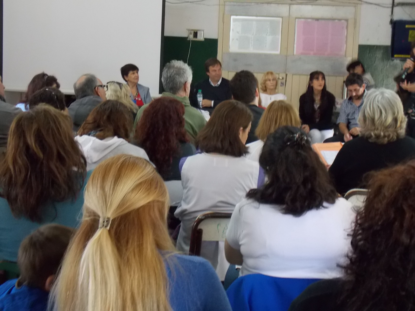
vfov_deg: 24.8
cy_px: 156
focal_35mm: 59
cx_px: 208
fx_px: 707
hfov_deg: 32.7
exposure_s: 1/8
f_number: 4
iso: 400
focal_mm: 10.5
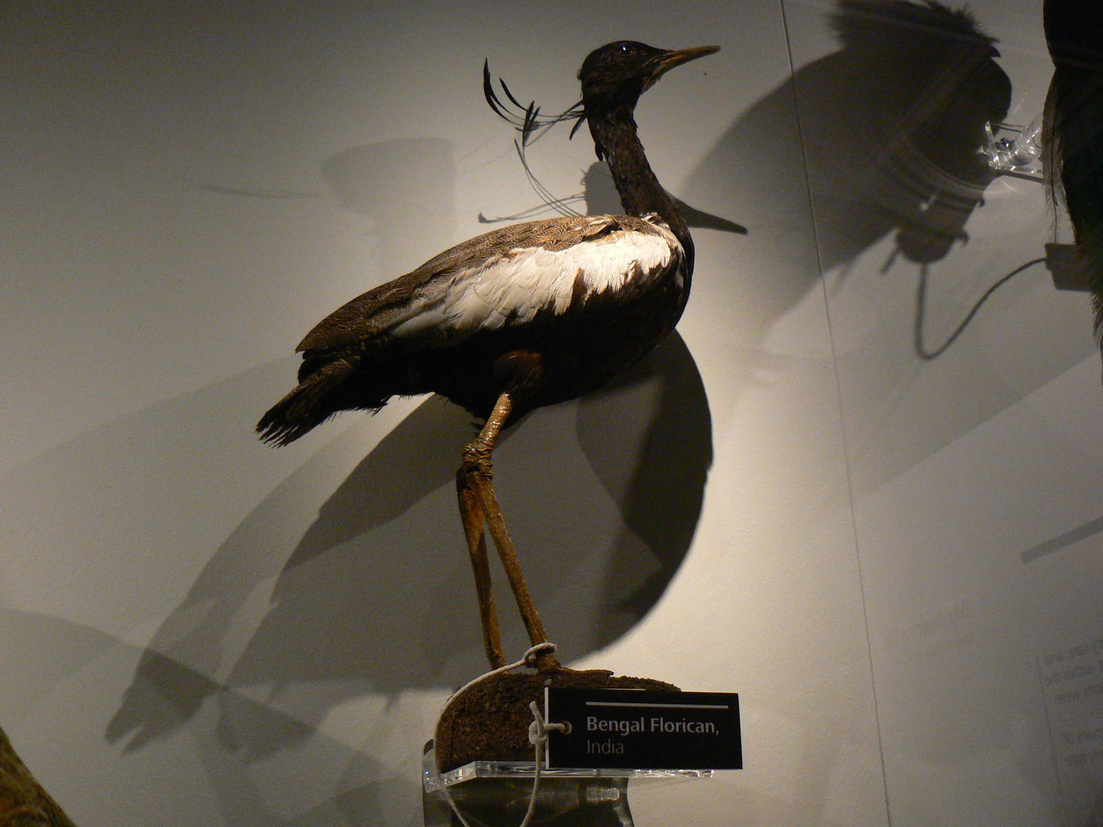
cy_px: 414
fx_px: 1147
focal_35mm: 36
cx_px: 552
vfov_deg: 39.7
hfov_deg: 51.4
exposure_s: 1/25
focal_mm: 6
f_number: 2.8
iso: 200
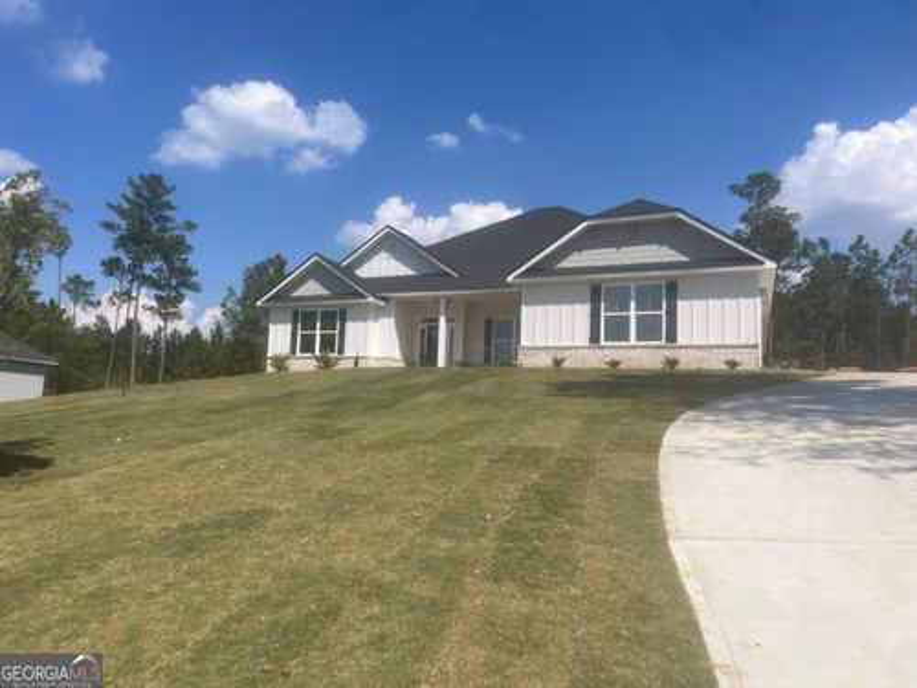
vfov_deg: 53.1
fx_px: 689
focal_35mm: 26
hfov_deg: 67.3
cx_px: 458
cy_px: 344
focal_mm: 5.1
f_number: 1.6
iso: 50
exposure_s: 1/5556
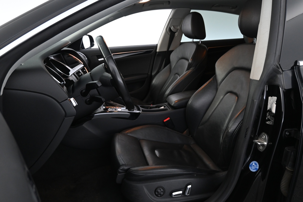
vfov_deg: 46.8
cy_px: 101
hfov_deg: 65.9
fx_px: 234
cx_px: 152
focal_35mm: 28
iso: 1250
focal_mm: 18.5
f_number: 3.8
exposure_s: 1/30
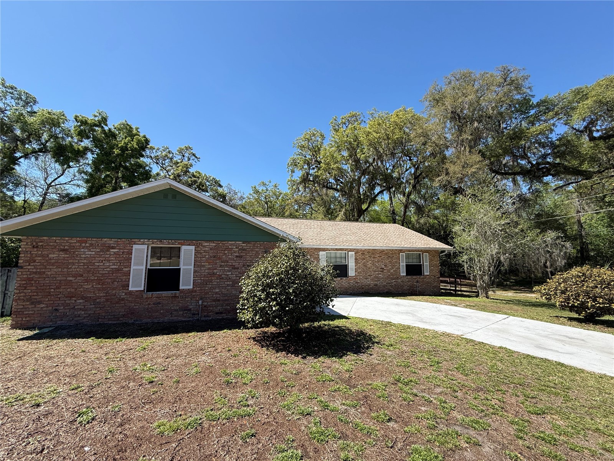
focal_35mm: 14
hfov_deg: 102.1
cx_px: 307
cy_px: 230
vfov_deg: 85.7
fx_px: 248
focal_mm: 2.22
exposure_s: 1/1167
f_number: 2.2
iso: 50
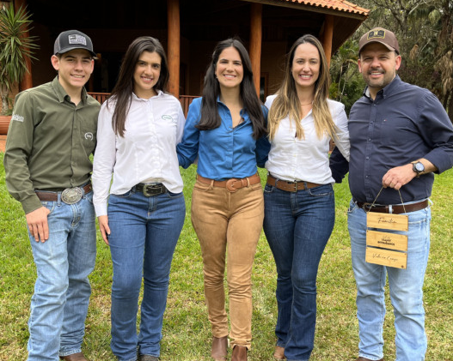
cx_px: 227
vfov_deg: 40.1
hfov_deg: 49.1
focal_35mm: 37
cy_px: 190
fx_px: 496
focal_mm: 5.1
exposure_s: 1/374
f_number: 1.6
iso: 50
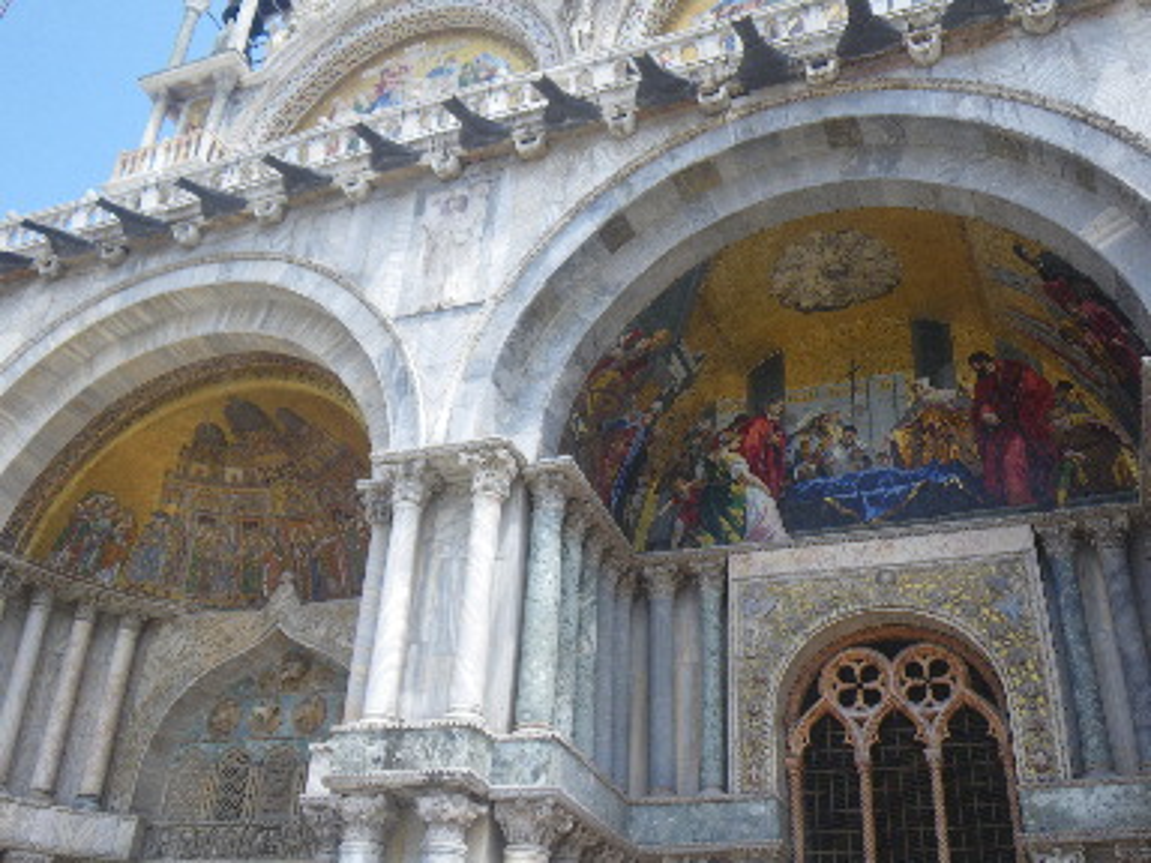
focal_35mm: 34
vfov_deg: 41.8
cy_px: 432
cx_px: 576
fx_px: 1131
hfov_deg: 54.0
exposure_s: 1/125
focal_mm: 6.1
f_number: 4.6
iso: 50
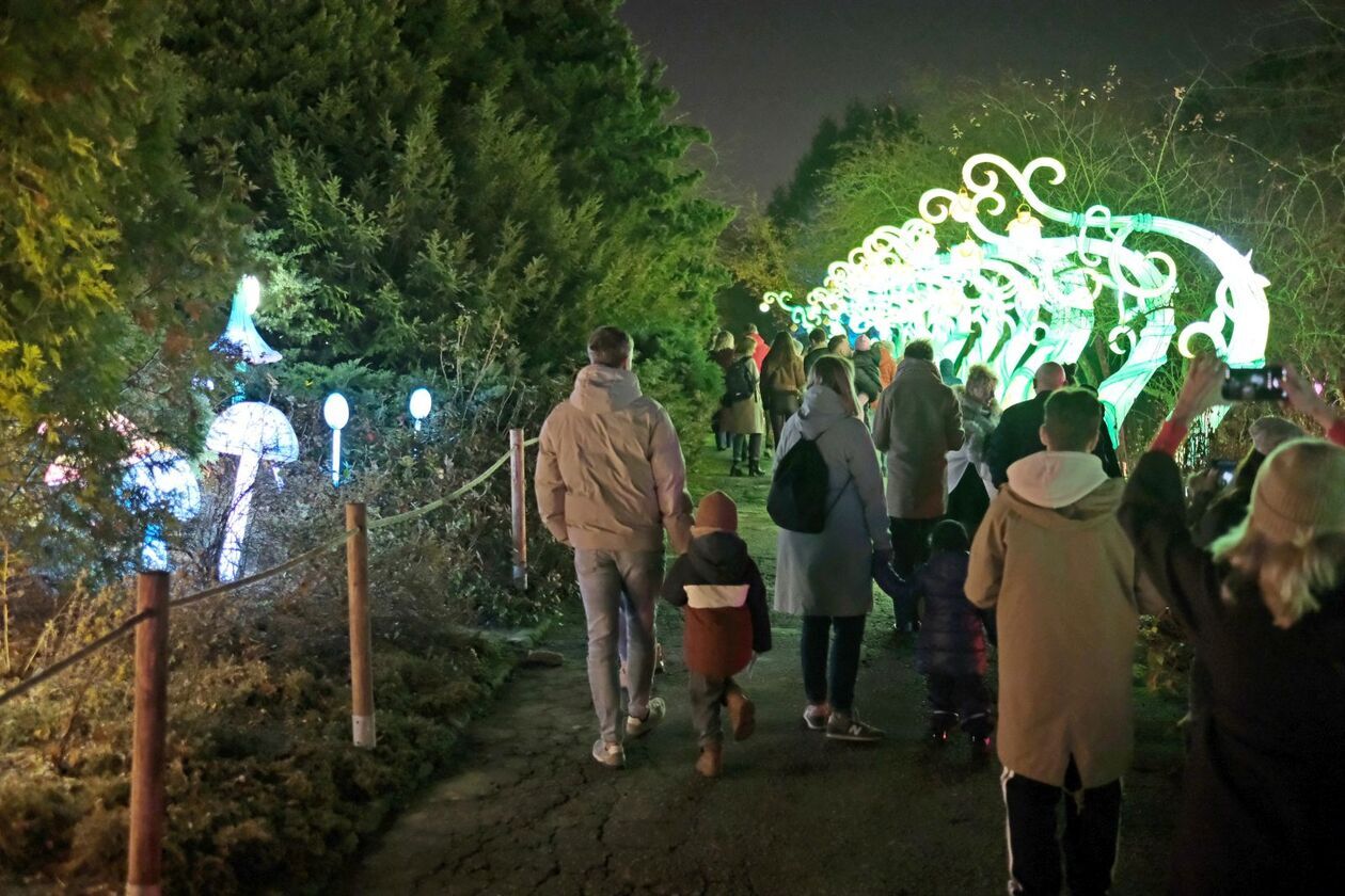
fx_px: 1308
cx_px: 672
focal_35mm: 35
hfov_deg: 54.4
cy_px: 448
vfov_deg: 37.9
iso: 3200
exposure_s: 1/58
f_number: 1.4
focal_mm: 23
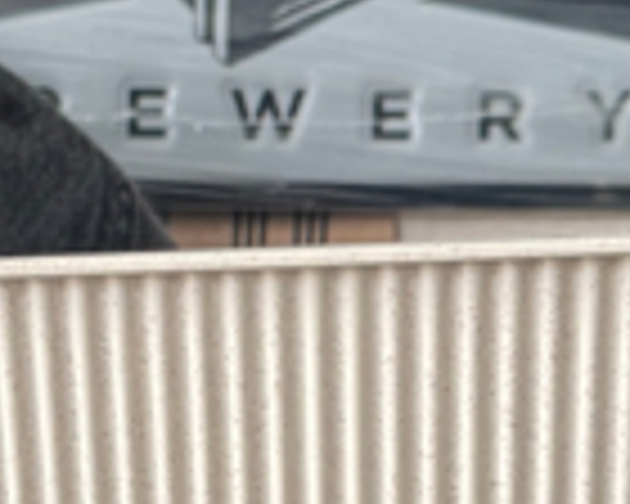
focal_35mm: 151
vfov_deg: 10.0
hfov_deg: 12.7
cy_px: 650
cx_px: 81
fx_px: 2815
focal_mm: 6.76
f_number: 1.78
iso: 200
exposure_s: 1/82
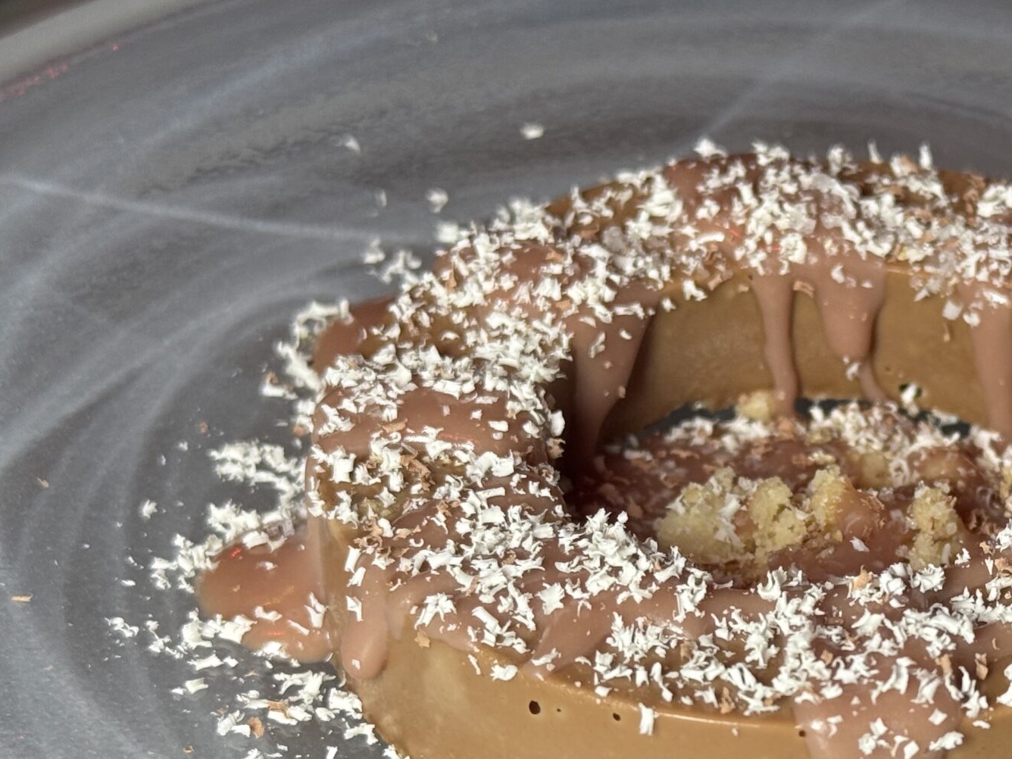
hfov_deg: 21.0
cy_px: 540
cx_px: 840
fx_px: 2690
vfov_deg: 16.0
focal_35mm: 92
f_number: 1.78
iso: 80
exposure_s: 1/100
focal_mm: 6.76
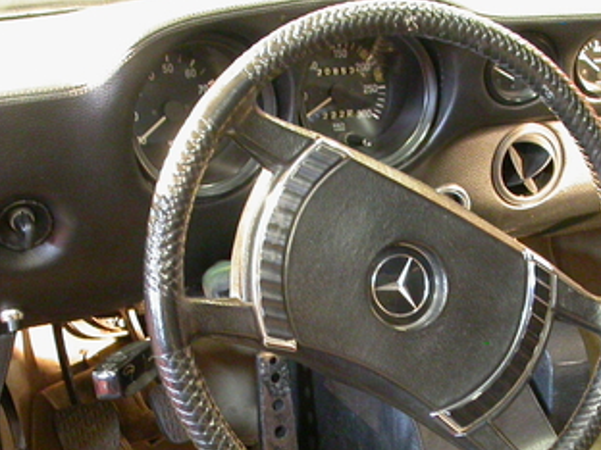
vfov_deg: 19.9
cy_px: 377
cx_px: 351
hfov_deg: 26.6
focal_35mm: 73
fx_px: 1267
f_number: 2.6
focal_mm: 7.85
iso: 400
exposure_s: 1/2
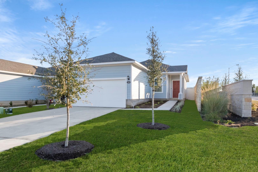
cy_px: 86
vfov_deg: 59.4
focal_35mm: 21
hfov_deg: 81.2
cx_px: 129
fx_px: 150
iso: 400
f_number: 8
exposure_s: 1/800
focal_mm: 14
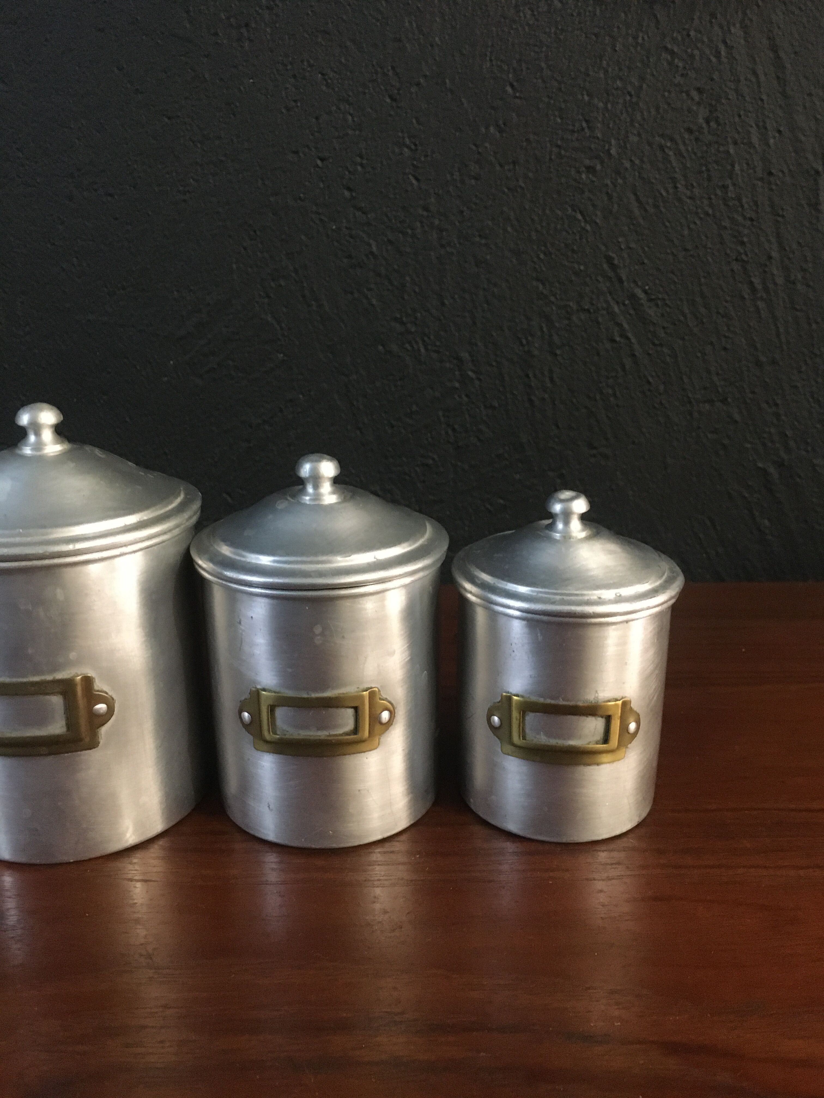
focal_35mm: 29
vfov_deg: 61.7
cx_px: 412
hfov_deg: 48.2
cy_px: 549
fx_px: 920
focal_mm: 4.15
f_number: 2.2
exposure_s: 1/17
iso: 320
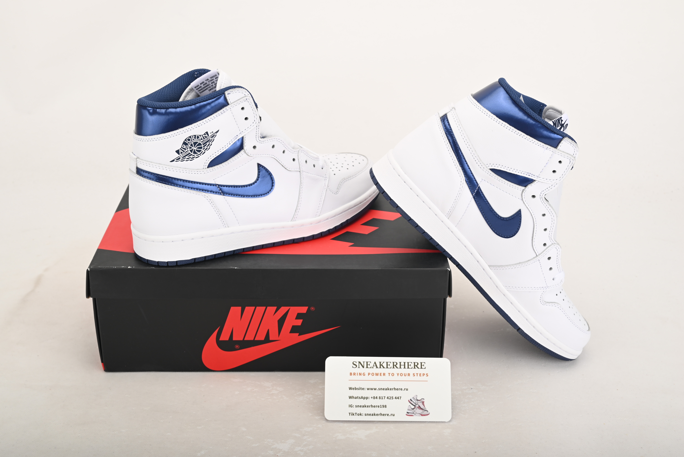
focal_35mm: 46
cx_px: 342
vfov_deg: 29.3
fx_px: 874
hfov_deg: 42.7
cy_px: 228
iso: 100
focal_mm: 46
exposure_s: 1/200
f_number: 11
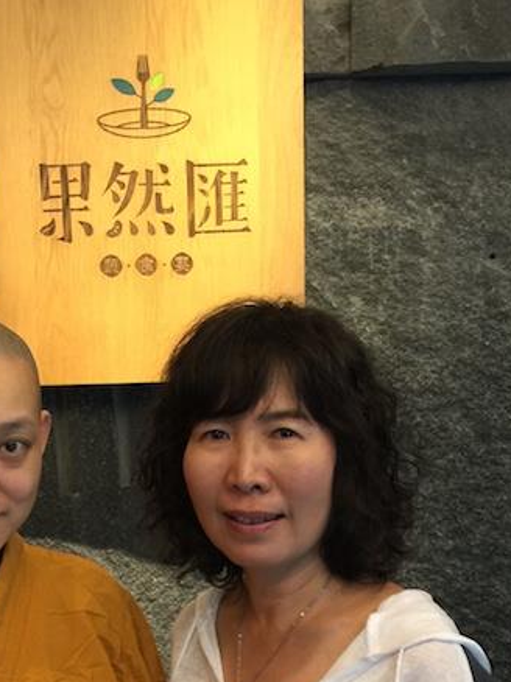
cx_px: 125
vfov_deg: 35.3
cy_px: 520
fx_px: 1044
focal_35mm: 53
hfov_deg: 27.1
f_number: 2.2
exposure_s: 1/15
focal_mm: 4.15
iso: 100
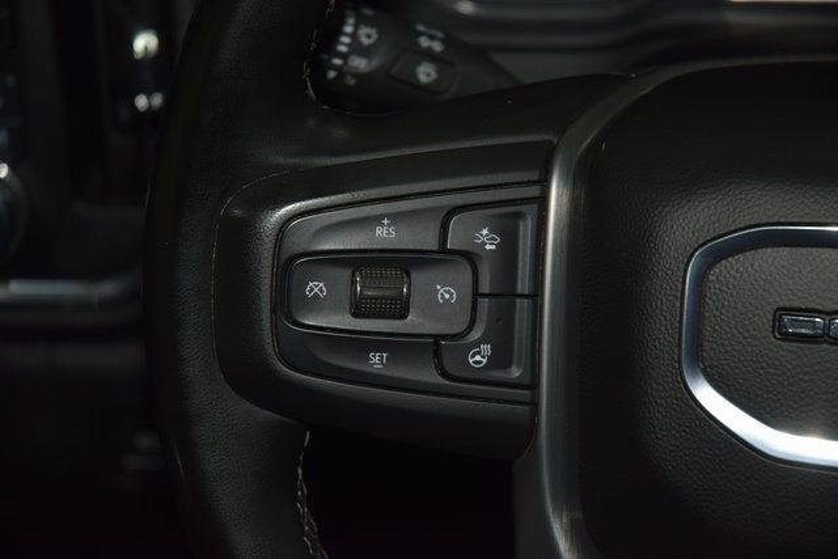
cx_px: 419
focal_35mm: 105
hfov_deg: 19.5
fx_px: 2445
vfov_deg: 13.0
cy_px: 280
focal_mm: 70
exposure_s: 1/60
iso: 900
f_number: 4.5
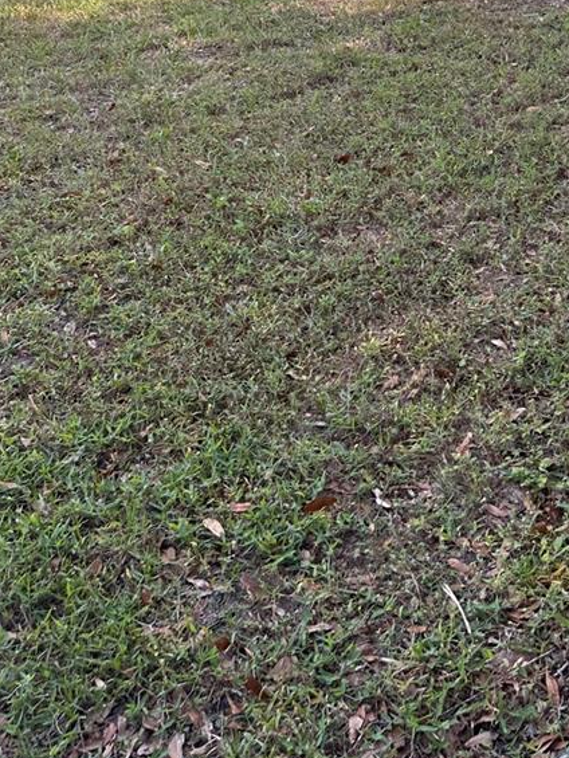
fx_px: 1117
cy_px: 36
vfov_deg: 34.7
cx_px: 360
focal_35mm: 51
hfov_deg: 28.5
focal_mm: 6.86
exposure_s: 1/303
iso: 80
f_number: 1.78
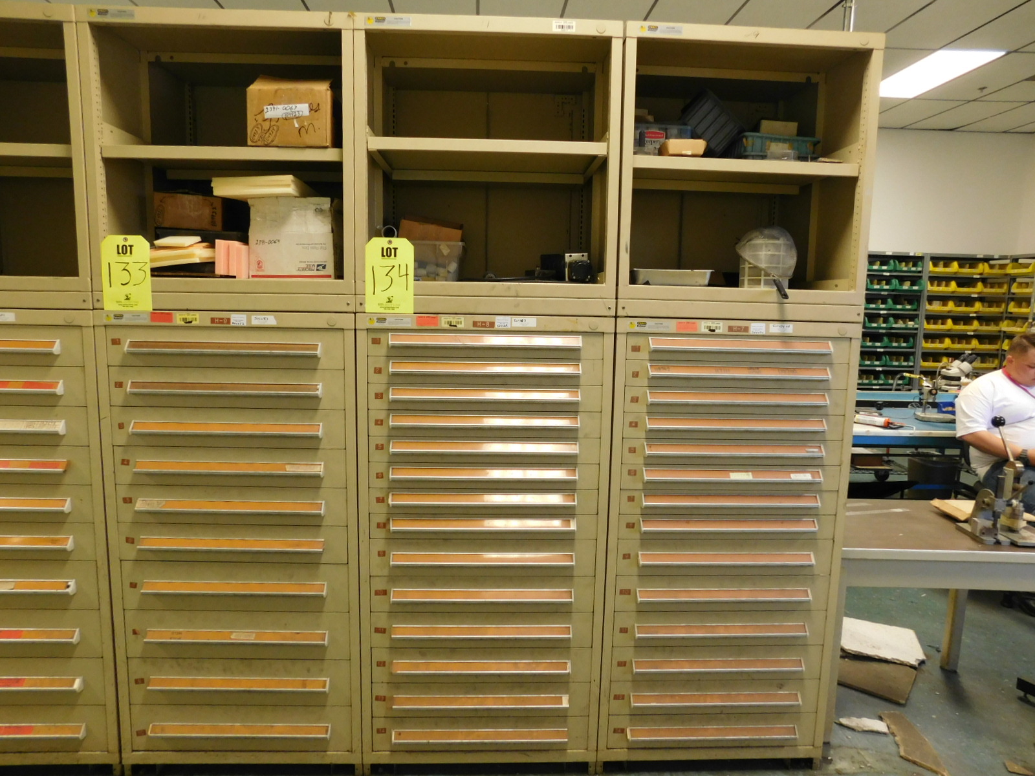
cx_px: 518
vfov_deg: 58.9
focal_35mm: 23
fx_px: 688
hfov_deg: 73.9
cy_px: 388
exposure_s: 1/30
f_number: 3
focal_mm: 4
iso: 250
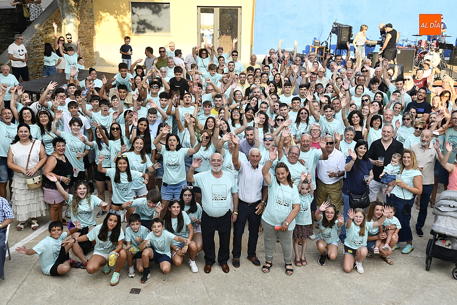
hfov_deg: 41.1
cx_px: 228
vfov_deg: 28.1
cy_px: 152
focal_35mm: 48
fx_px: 609
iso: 400
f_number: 8
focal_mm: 48
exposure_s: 1/250
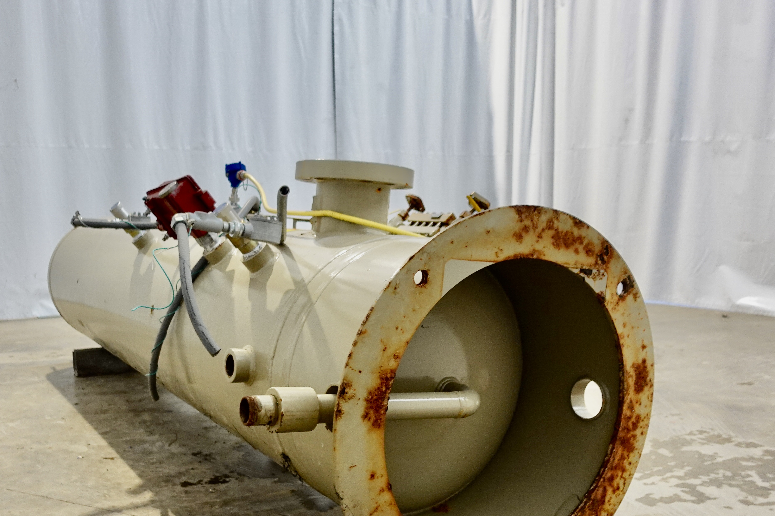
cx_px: 317
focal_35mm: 35
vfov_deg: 37.5
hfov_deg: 54.1
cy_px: 339
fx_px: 753
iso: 400
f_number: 1.8
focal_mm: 9.4
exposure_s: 1/30
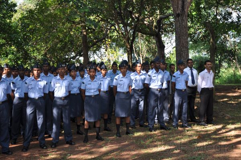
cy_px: 80
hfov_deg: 33.4
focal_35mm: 60
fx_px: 401
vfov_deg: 22.5
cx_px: 120
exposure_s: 1/125
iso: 200
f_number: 4.5
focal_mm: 40
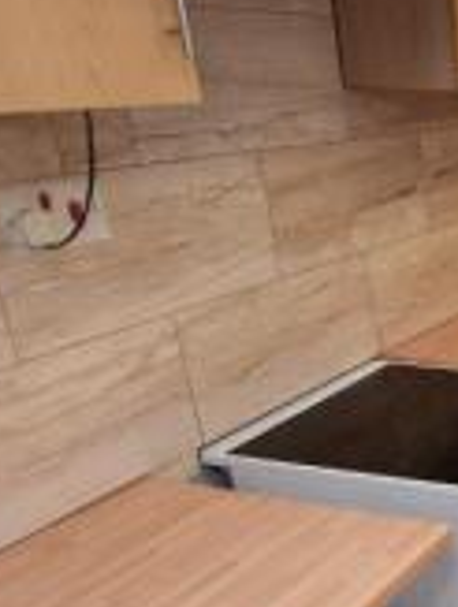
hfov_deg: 23.4
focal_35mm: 42
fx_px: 738
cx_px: 767
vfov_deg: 44.6
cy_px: 352
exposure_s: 1/125
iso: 560
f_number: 5.6
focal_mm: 10
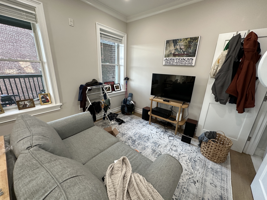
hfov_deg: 102.1
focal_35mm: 14
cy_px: 100
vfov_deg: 85.7
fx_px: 108
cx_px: 134
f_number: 2.2
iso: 160
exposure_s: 1/60
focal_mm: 2.22
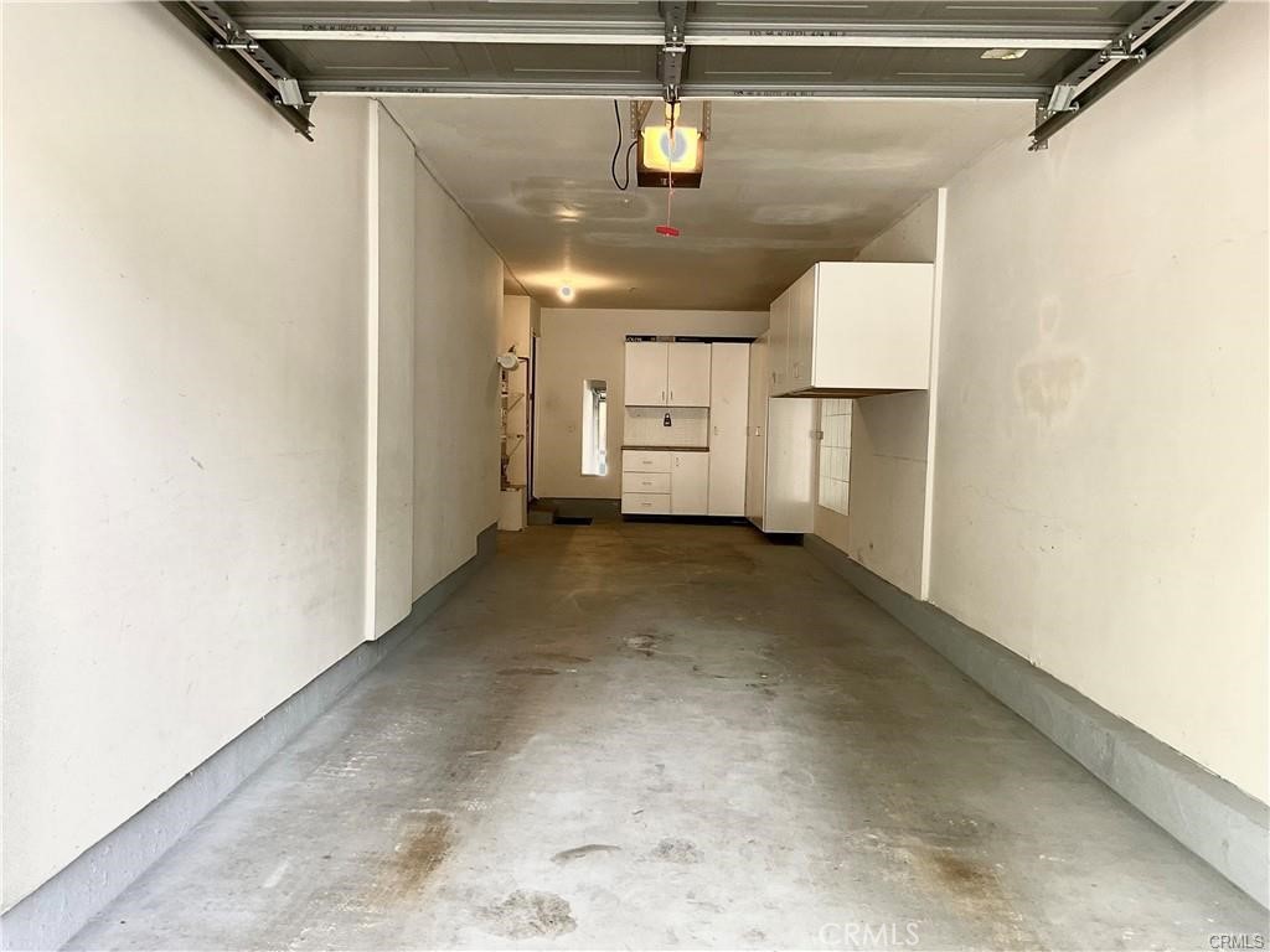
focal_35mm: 29
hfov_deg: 61.7
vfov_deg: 48.2
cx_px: 635
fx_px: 1064
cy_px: 476
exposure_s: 1/60
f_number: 1.8
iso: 40
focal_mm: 3
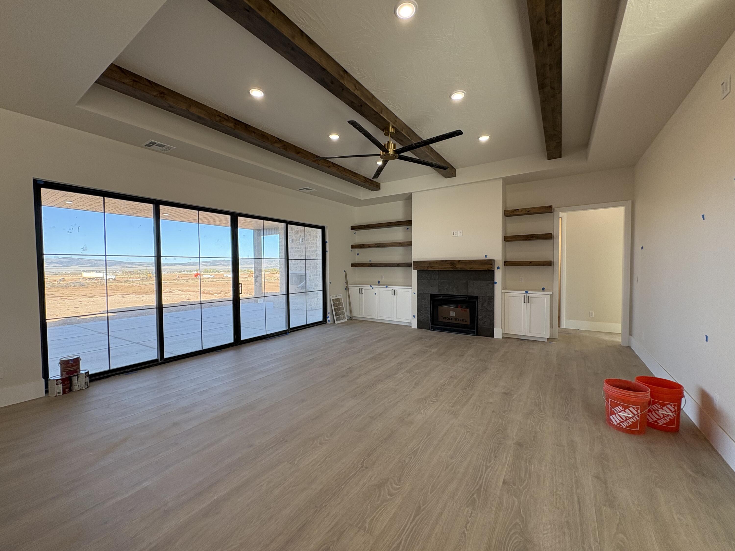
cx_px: 368
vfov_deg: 85.7
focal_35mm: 14
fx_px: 297
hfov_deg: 102.1
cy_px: 276
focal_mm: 2.22
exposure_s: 1/135
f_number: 2.2
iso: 64
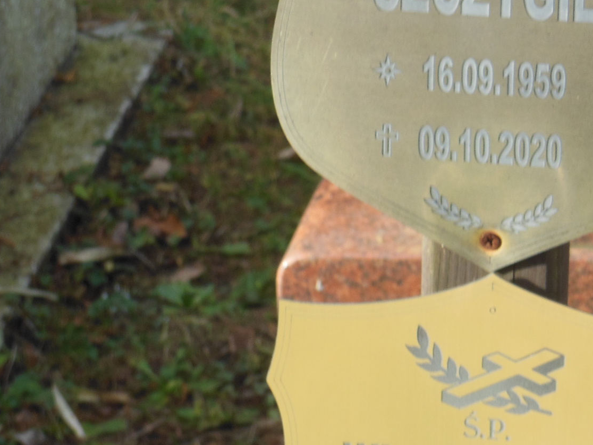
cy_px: 9
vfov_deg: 6.6
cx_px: 460
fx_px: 3872
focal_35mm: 226
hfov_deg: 8.7
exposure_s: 1/80
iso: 125
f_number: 4.8
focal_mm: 19.7
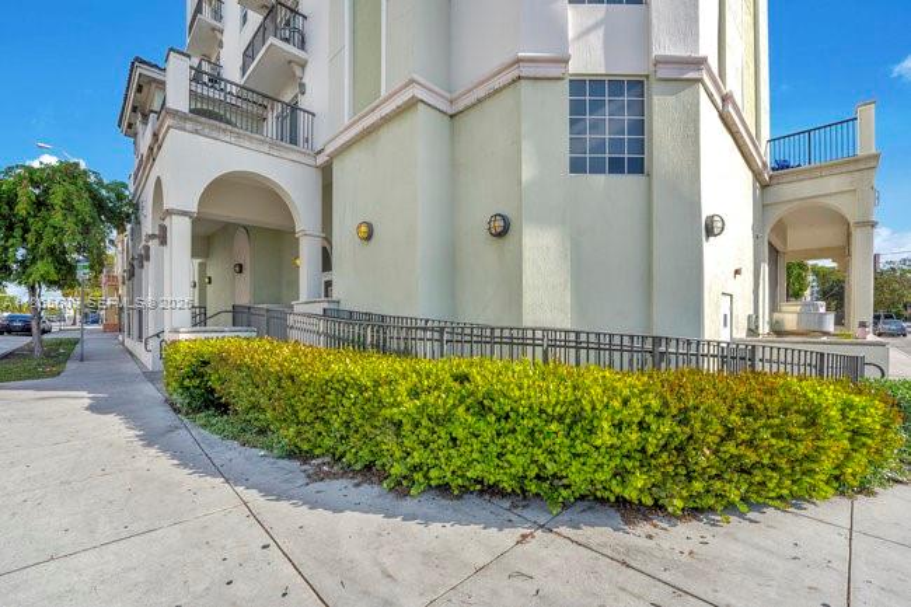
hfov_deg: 104.3
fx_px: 354
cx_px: 456
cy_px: 304
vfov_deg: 81.2
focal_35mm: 14
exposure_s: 1/125
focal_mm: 14
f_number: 8
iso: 100
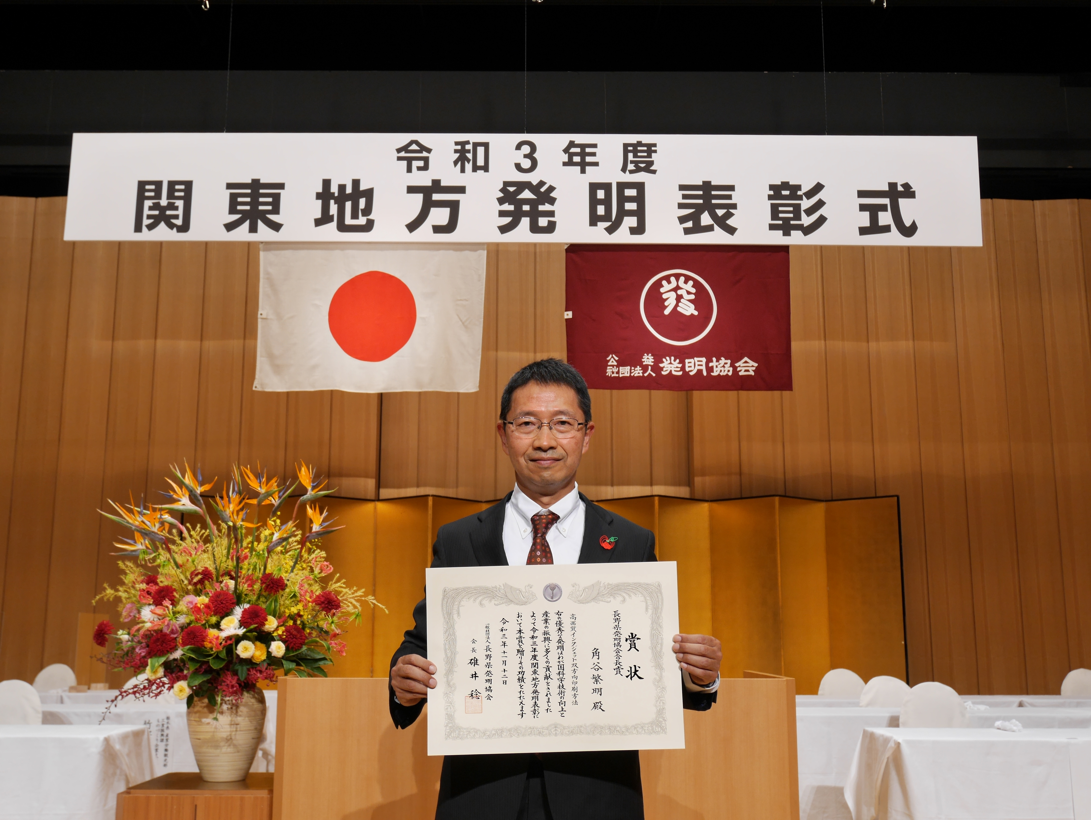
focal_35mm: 38
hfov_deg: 49.0
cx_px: 546
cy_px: 410
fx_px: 1198
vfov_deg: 37.7
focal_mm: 19
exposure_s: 1/60
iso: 400
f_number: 4.3
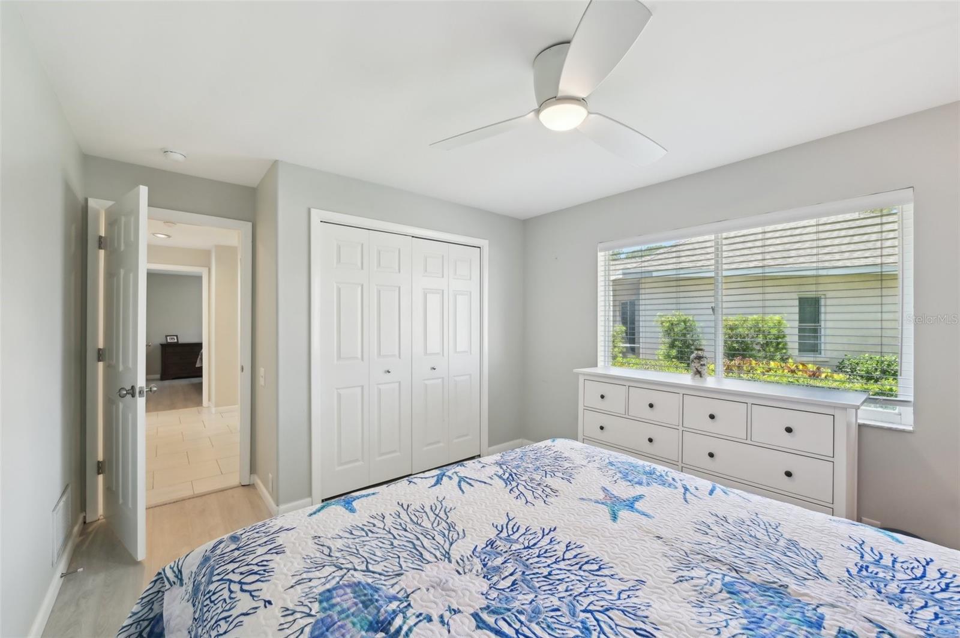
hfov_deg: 104.3
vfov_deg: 81.1
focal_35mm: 14
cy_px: 319
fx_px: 373
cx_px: 480
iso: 400
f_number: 8
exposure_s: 1/100
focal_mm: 14
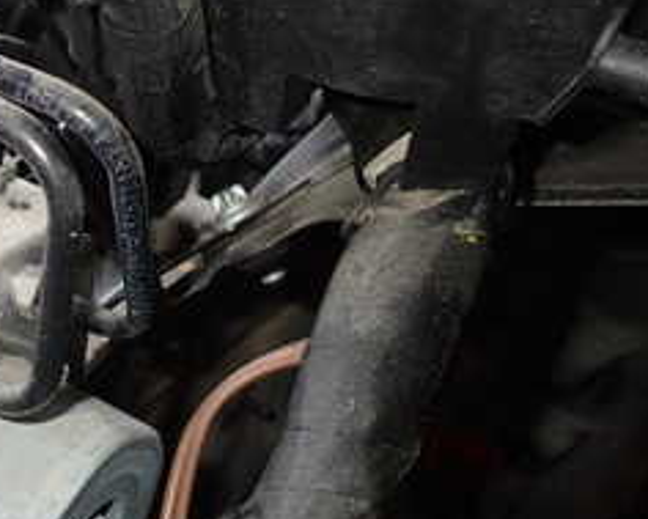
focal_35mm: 62
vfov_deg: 24.0
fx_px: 1190
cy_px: 450
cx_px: -140
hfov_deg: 26.8
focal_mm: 4.5
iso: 160
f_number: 5.6
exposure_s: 1/30
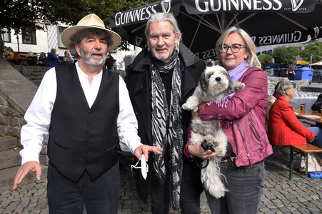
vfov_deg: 42.3
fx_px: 277
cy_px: 107
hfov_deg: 60.3
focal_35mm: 31
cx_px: 161
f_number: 8
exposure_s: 1/160
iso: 500
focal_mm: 31
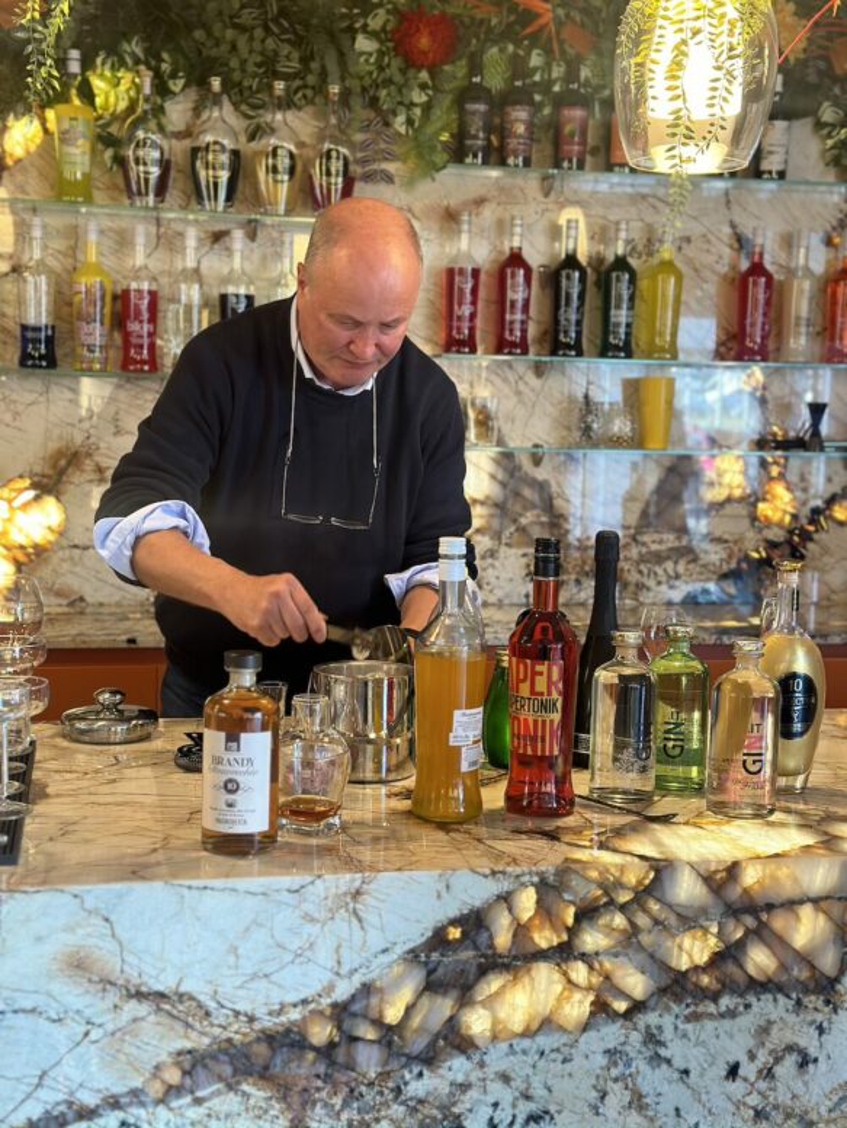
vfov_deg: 39.6
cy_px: 564
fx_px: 1564
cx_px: 424
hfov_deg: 30.3
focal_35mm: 48
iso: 250
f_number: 1.78
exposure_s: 1/50
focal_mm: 6.86
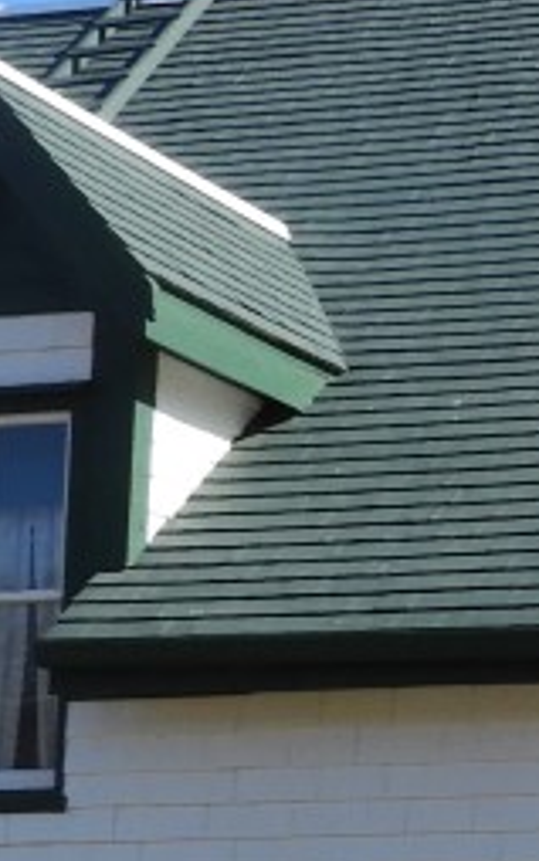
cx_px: 1349
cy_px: 888
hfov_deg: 8.3
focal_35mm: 144
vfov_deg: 14.3
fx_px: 3381
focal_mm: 4.3
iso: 100
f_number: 3.3
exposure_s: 1/800
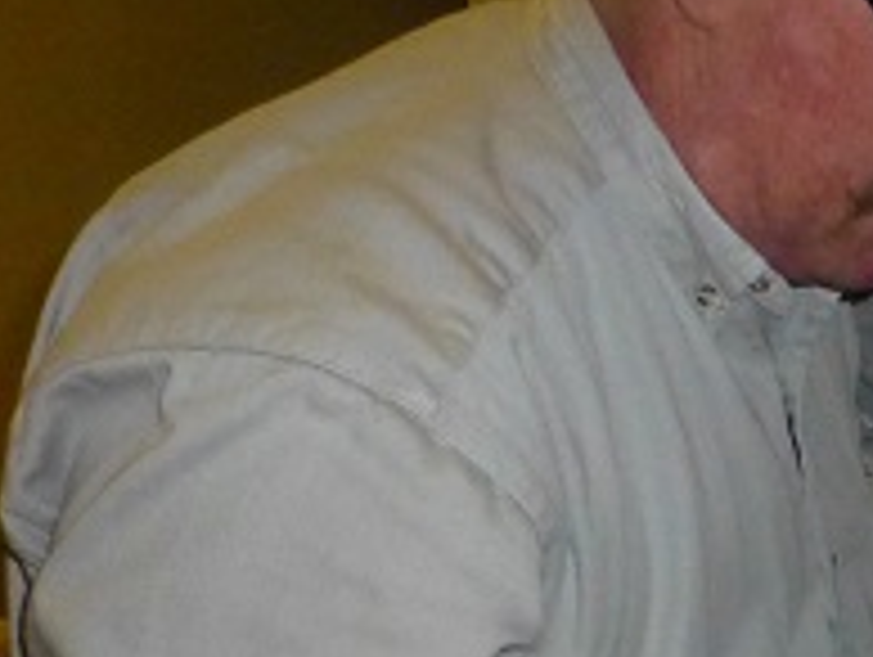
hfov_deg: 21.3
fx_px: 1995
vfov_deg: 18.4
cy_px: 603
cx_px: 1256
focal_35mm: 79
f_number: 3.3
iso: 800
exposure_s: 1/250
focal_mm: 4.3
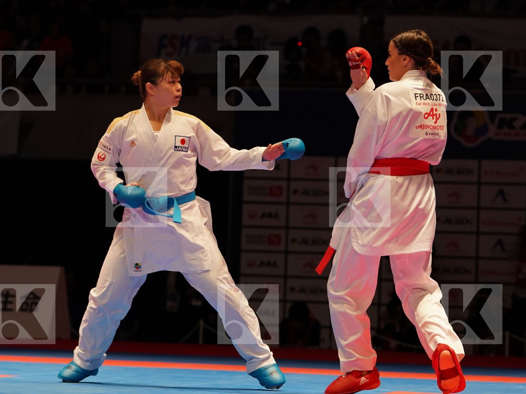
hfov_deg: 12.8
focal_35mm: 154
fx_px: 2340
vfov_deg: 9.6
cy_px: 197
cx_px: 248
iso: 1600
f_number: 2.8
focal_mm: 95
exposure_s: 1/1000
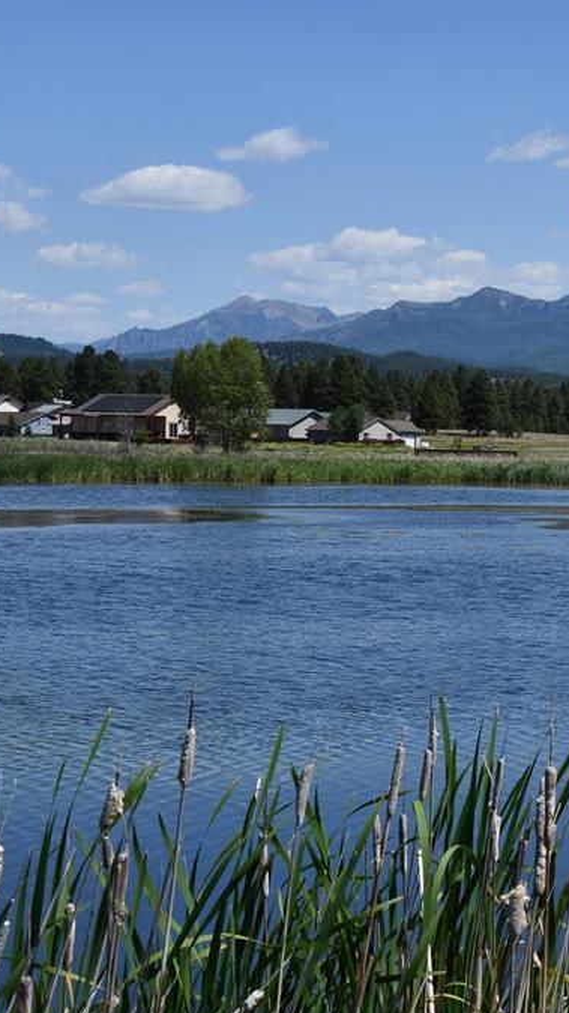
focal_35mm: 105
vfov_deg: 20.4
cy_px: 510
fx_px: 2817
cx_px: 677
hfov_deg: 11.3
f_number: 10
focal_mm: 44
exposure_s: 1/400
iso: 100
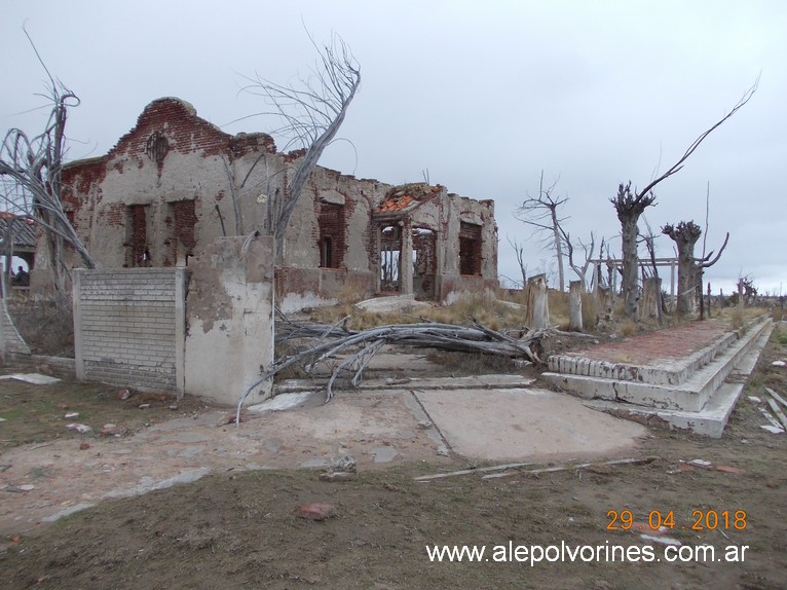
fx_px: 636
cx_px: 394
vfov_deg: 49.7
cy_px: 295
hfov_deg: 63.5
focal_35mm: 28
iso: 80
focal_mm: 4
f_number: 2.7
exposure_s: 1/320
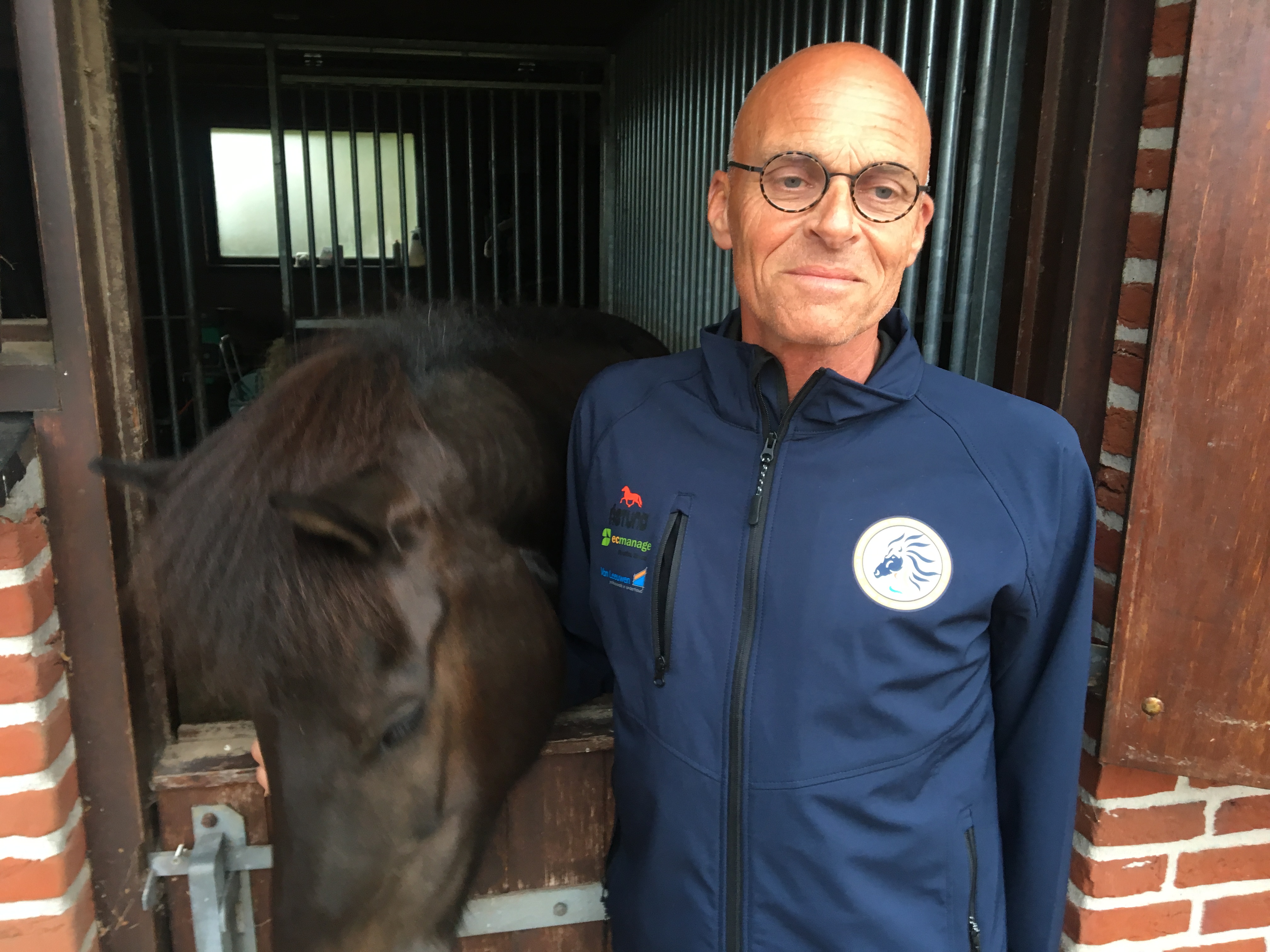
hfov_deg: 61.7
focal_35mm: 29
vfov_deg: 48.2
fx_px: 1064
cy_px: 476
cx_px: 635
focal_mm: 4.15
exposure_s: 1/33
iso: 100
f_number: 2.2
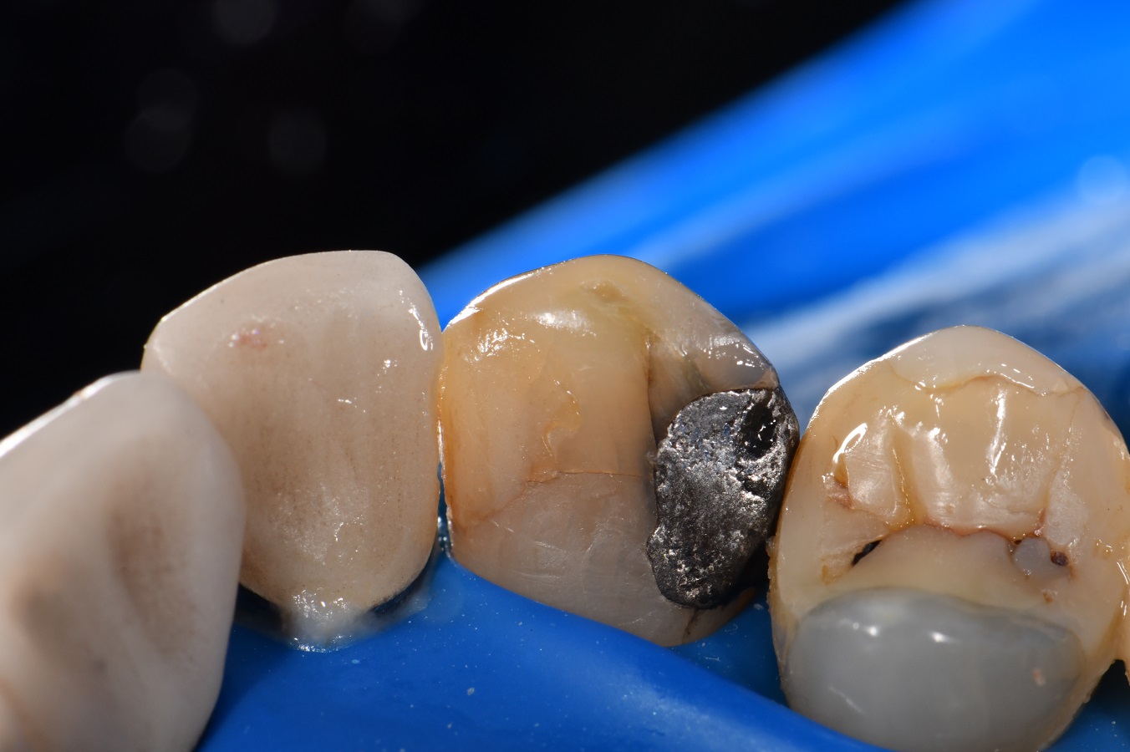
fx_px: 4925
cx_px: 565
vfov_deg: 8.7
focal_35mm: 157
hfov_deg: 13.1
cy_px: 376
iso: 200
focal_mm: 105
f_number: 32
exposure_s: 1/160
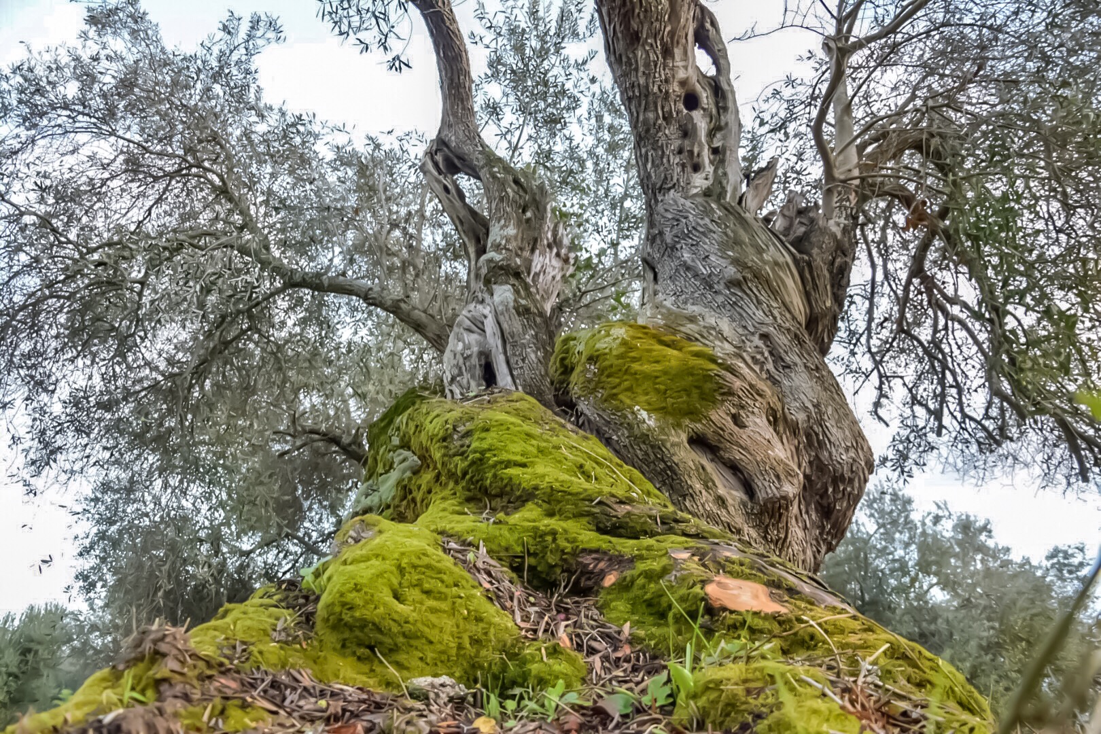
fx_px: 826
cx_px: 550
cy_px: 367
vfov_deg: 47.9
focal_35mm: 27
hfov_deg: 67.4
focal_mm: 18
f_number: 4.5
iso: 400
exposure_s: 1/80
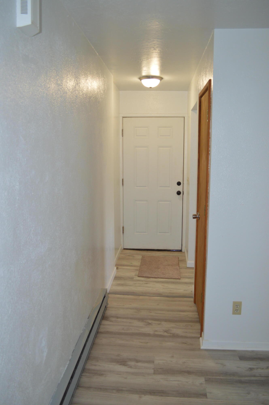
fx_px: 337
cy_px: 202
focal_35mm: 30
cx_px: 134
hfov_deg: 43.5
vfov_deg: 62.0
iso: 400
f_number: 4
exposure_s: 1/80
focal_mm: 20
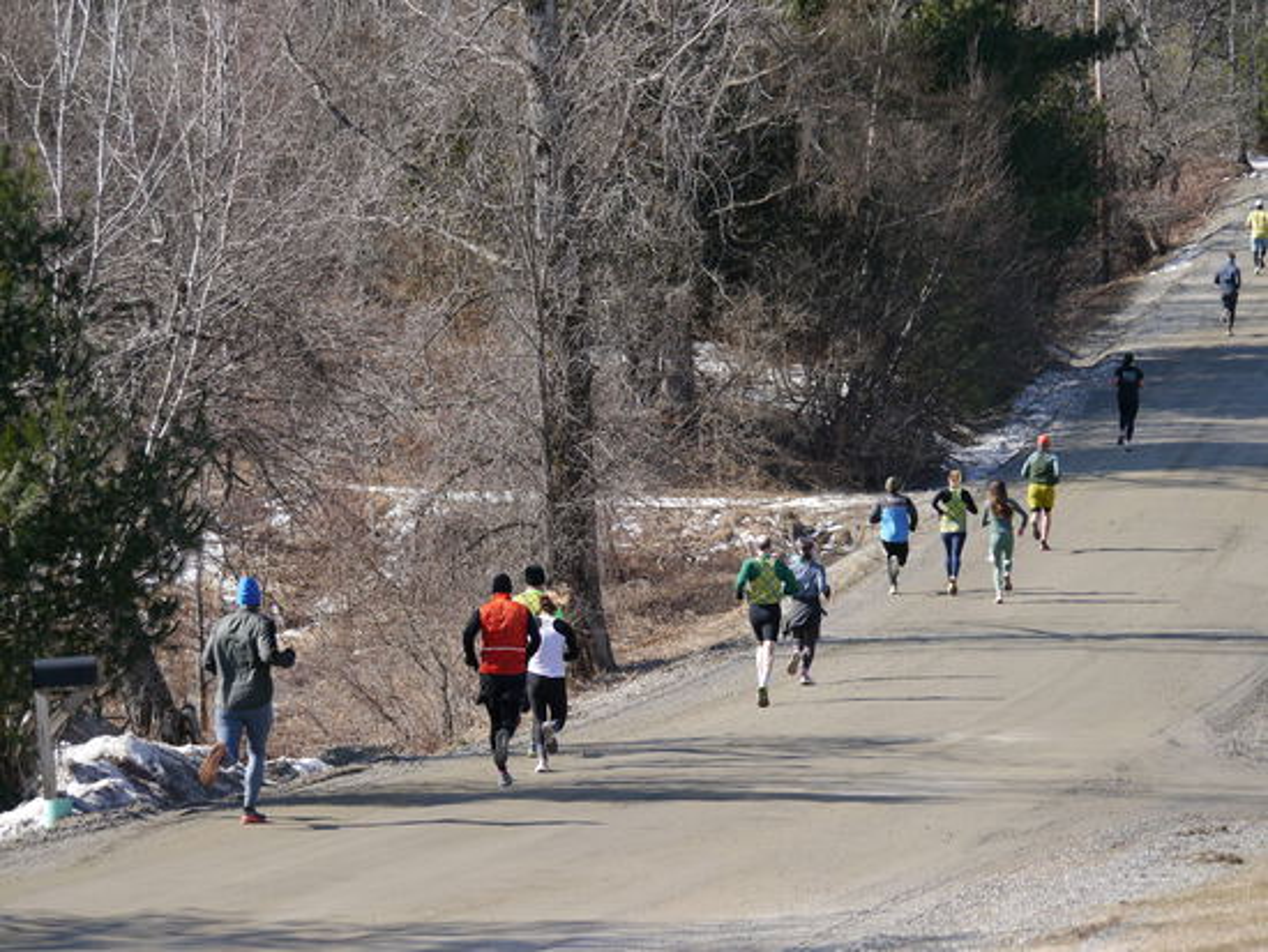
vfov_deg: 6.9
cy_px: 476
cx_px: 634
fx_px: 7916
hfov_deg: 9.2
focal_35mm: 216
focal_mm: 108
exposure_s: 1/640
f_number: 4.1
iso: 160
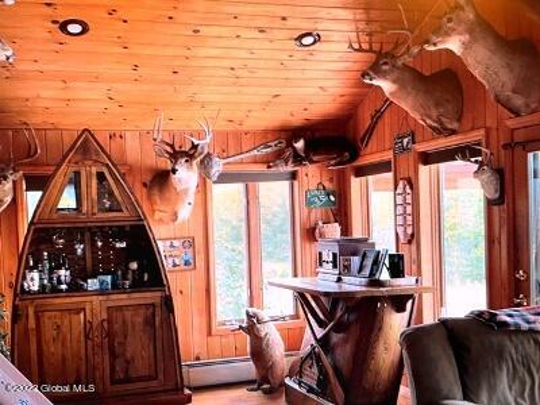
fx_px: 406
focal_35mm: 26
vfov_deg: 53.1
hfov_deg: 67.3
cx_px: 270
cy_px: 202
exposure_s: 1/60
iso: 80
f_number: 1.6
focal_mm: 5.1
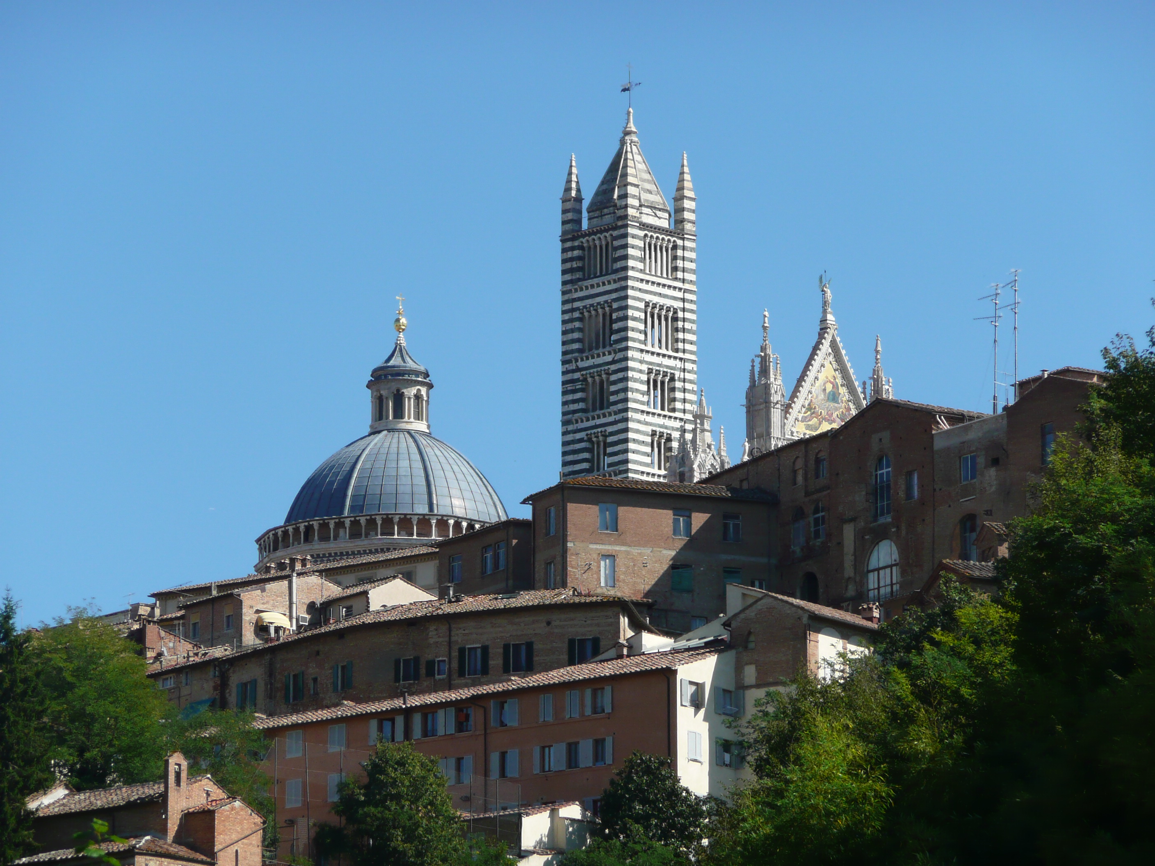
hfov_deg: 9.3
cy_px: 433
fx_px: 7074
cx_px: 578
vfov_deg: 7.0
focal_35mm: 212
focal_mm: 34.8
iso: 100
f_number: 4.8
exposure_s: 1/640
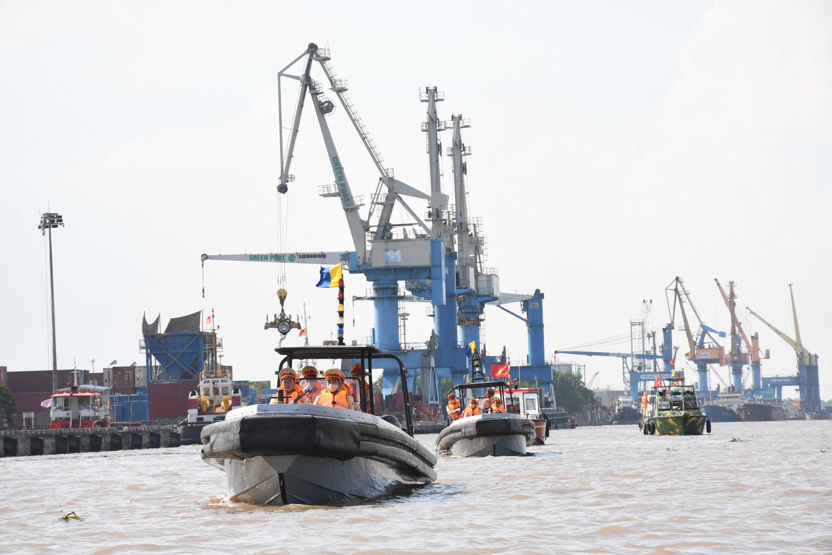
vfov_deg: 9.1
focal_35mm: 150
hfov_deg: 13.7
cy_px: 278
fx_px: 3466
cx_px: 416
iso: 125
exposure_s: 1/200
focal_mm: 100
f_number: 10
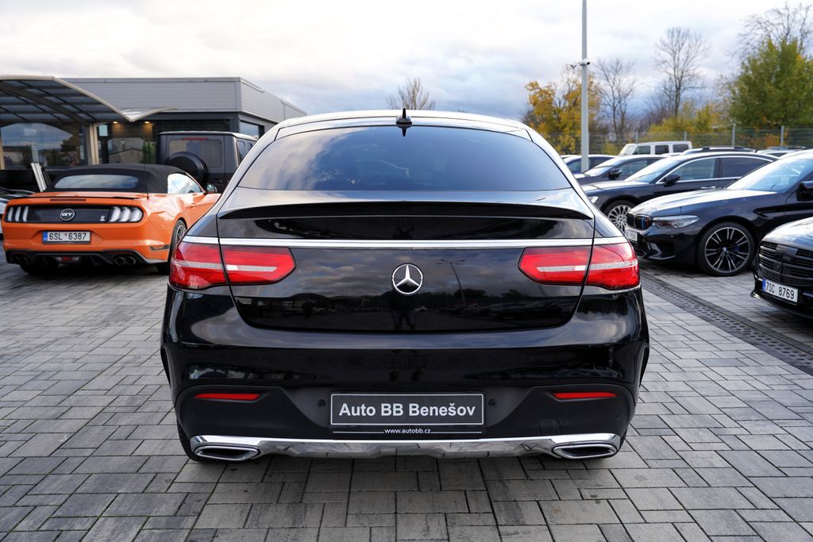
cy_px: 271
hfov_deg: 60.3
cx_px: 406
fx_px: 700
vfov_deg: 42.3
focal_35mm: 31
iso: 100
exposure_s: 1/80
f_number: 4
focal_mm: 31
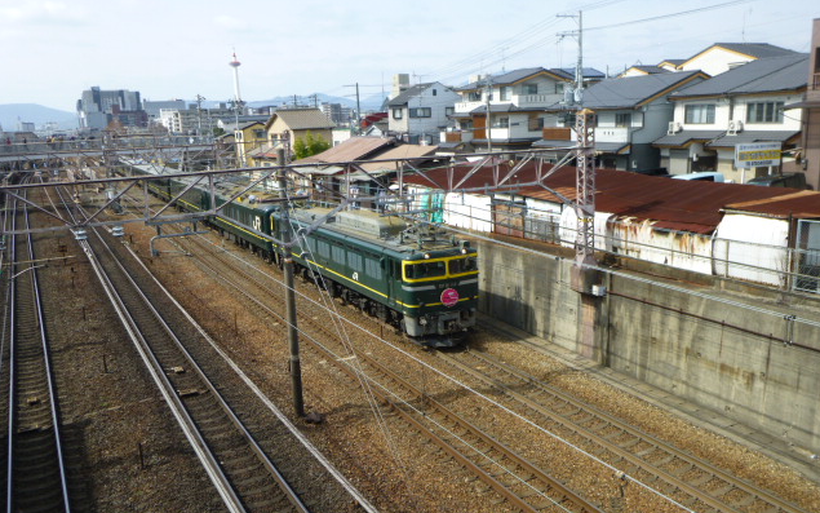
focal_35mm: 31
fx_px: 693
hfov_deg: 61.2
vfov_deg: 40.5
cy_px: 301
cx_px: 411
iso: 100
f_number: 3.3
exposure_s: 1/640
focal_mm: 5.2
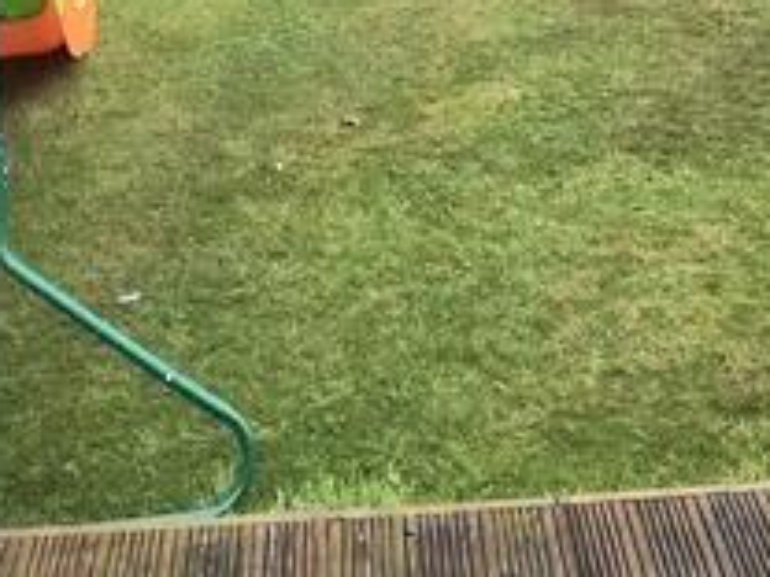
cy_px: -525
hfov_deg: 31.3
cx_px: 544
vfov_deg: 17.9
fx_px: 1357
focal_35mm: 61
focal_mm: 2.2
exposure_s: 1/526
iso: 50
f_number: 2.2
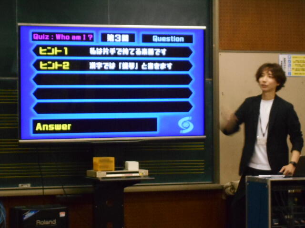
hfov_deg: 15.2
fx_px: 1145
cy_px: 114
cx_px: 152
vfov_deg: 11.4
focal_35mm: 130
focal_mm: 23
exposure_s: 1/20
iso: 800
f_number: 6.5
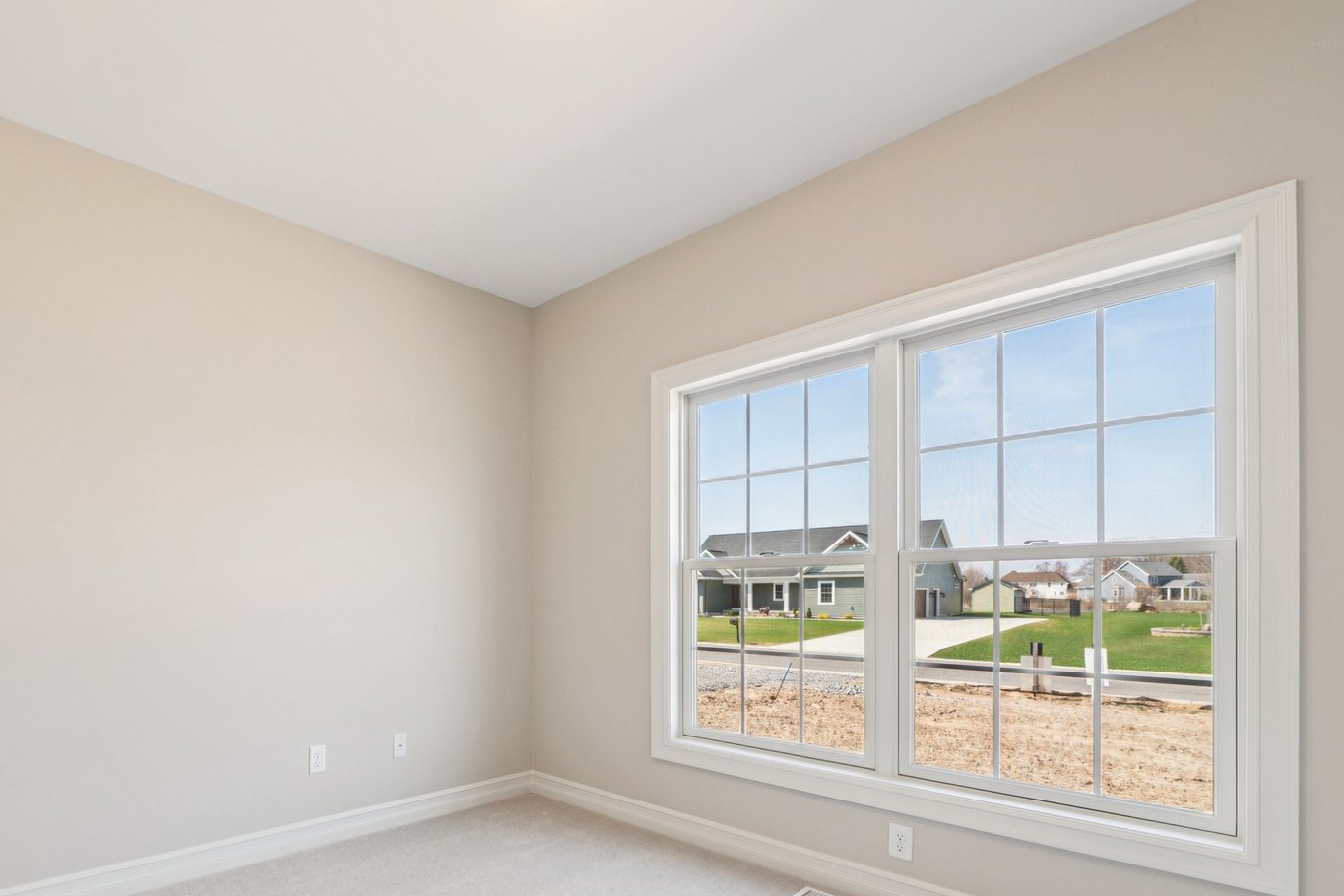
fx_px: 672
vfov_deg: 65.1
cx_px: 487
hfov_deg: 87.8
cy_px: 616
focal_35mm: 18
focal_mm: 12
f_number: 9
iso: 250
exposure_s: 1/30
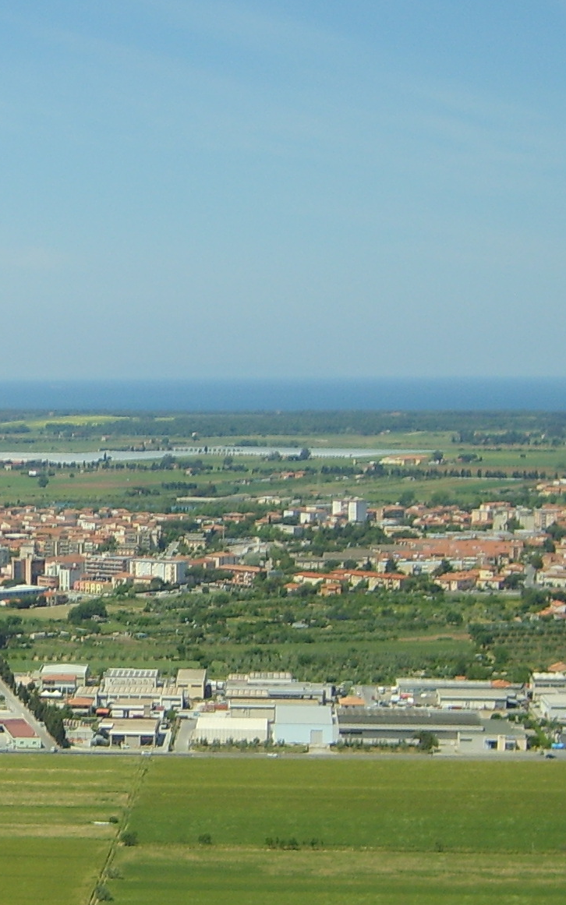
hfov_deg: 14.1
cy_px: 573
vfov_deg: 23.0
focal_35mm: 90
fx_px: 2220
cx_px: -85
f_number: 7.1
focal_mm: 5.8
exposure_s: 1/250
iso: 50
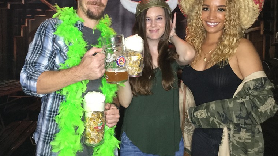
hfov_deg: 50.4
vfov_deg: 29.5
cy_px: 52
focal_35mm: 40
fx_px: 295
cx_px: 121
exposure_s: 1/30
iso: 80
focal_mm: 3.3
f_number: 2.4
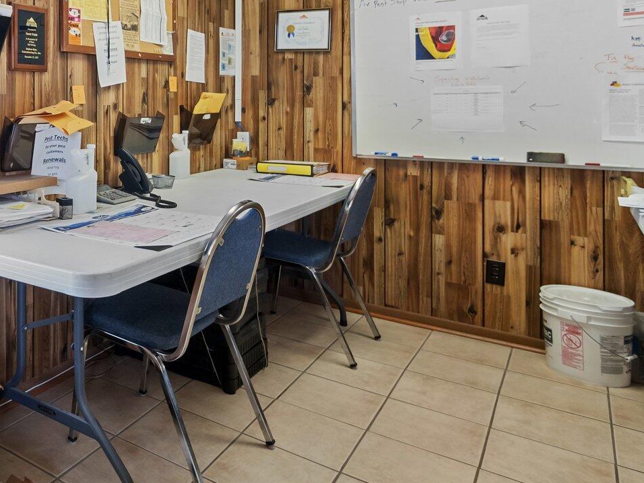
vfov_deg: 44.0
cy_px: 82
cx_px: 23
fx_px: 558
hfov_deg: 50.4
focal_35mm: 30
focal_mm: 7
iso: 400
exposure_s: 1/30
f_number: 4
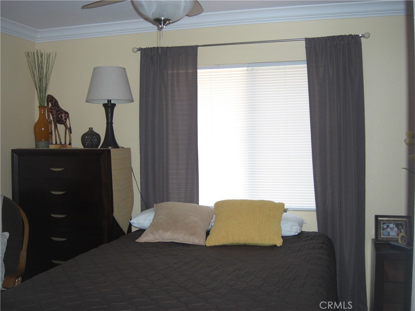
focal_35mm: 38
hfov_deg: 49.0
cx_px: 208
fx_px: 456
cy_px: 156
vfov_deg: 37.7
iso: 200
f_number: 2.8
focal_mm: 7.9
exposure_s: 1/60
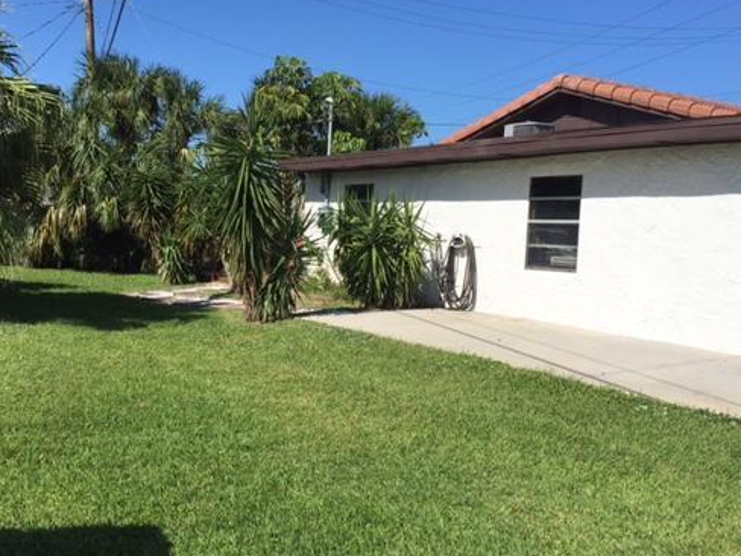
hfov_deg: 48.8
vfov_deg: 37.6
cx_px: 316
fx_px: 813
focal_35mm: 38
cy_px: 321
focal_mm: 4.15
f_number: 2.2
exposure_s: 1/3597
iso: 32
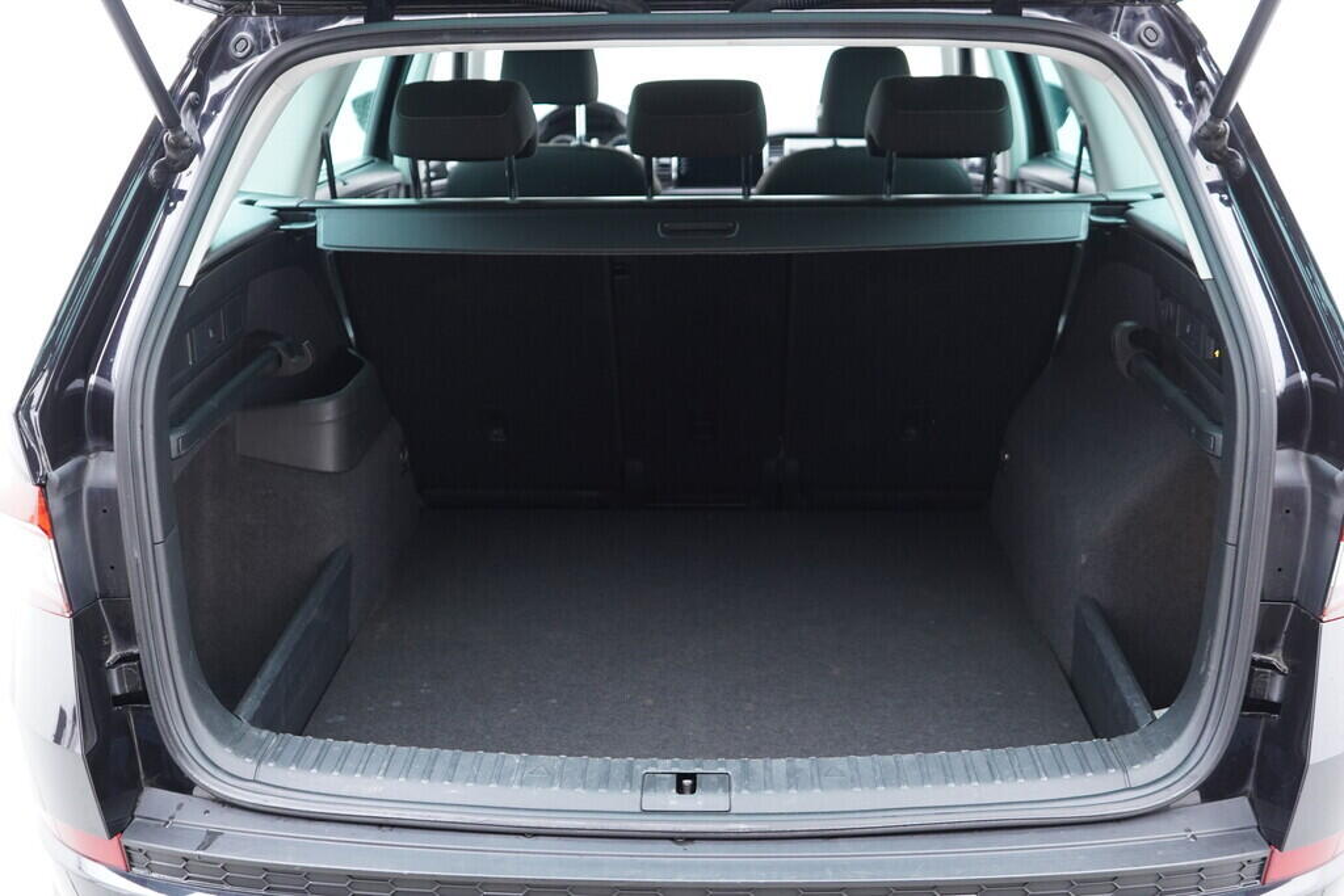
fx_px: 1344
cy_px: 448
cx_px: 672
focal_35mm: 36
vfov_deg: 36.9
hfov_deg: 53.1
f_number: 2.8
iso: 800
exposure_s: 1/40
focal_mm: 24
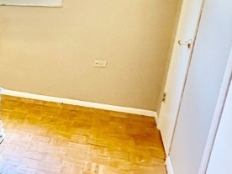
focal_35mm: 52
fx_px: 349
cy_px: 78
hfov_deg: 29.1
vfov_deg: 28.0
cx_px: -76
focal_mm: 2.22
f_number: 2.2
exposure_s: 1/60
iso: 640
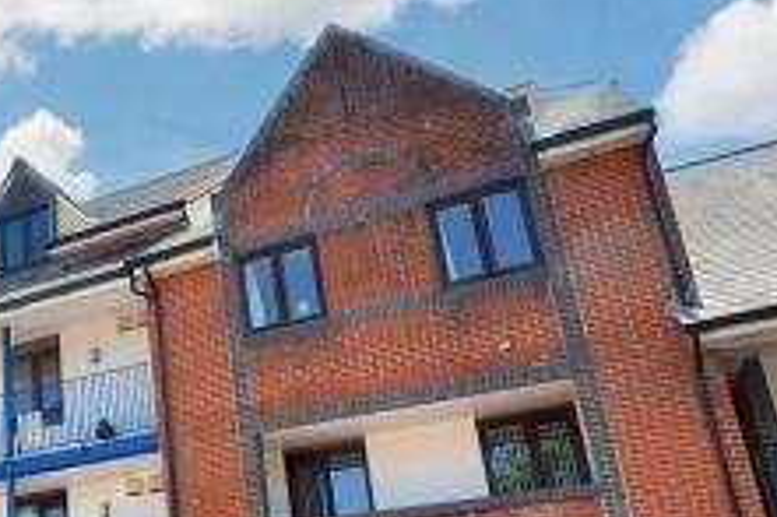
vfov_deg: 31.4
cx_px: -4
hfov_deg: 40.5
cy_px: 360
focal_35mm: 42
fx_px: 908
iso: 250
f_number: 10
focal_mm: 13
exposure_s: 1/250
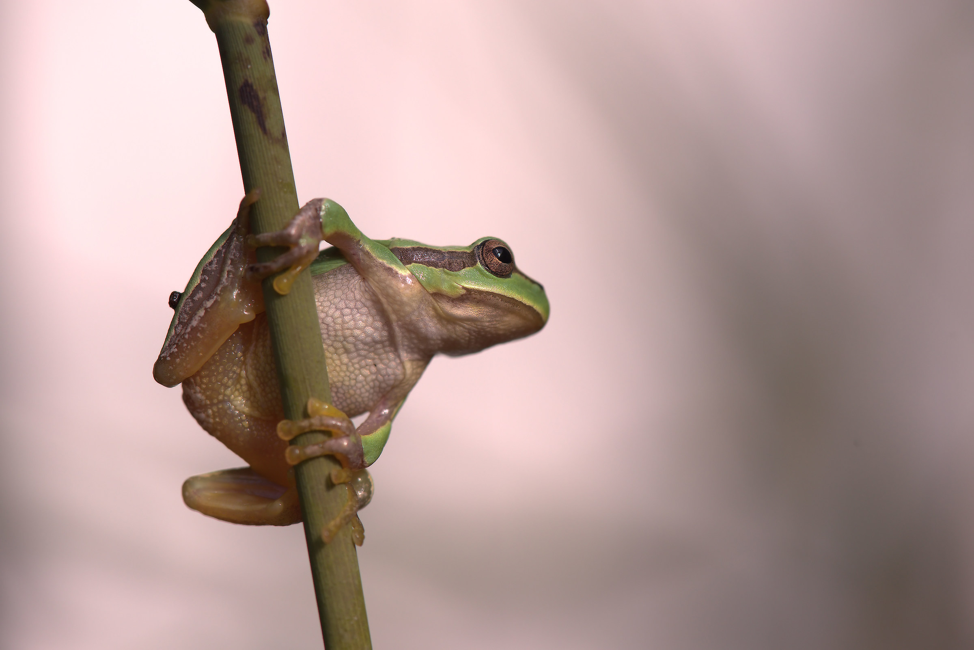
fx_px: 2841
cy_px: 325
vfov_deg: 13.0
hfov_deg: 19.5
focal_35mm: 105
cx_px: 487
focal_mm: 105
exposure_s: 1/1000
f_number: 8
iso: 800
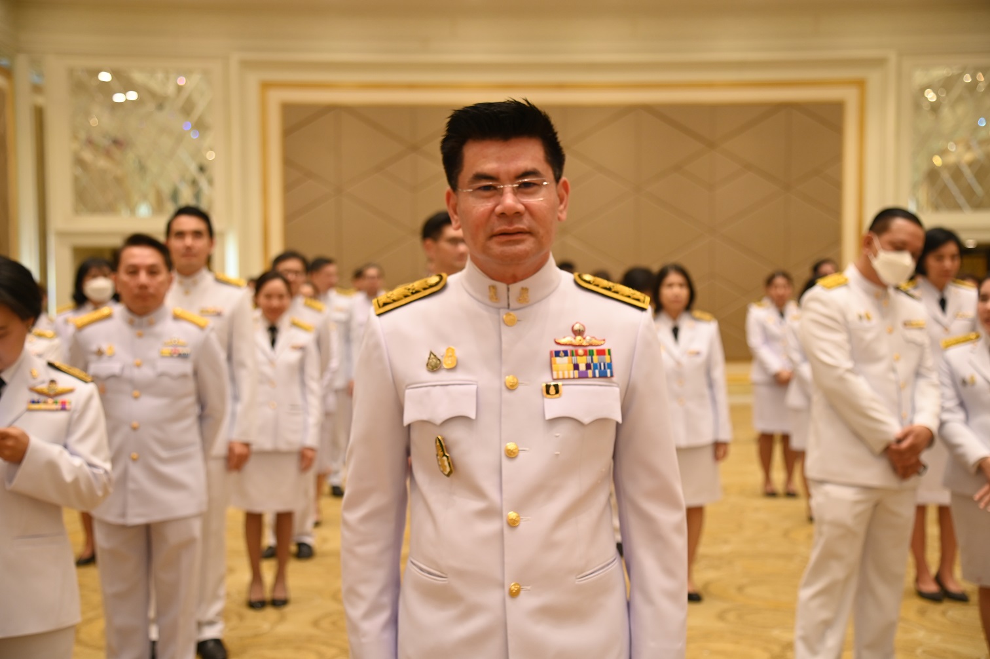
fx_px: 1319
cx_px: 495
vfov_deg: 28.0
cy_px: 330
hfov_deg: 41.1
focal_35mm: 48
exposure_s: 1/125
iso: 1000
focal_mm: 48
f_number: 4
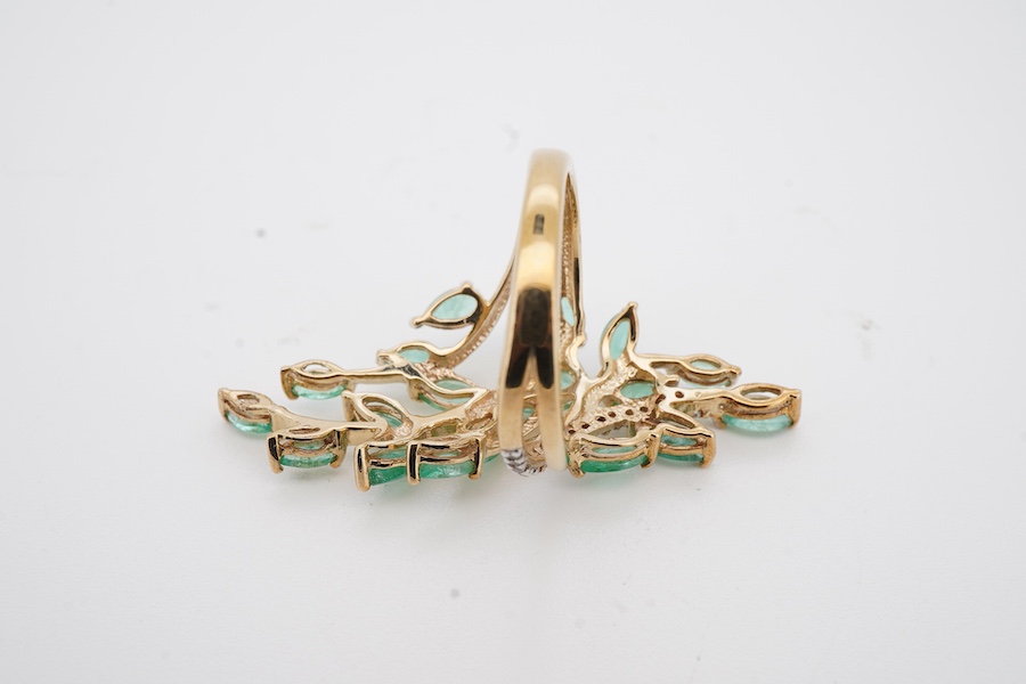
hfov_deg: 43.6
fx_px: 1282
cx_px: 513
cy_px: 342
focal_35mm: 45
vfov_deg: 29.9
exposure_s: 1/125
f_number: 22
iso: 160
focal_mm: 30
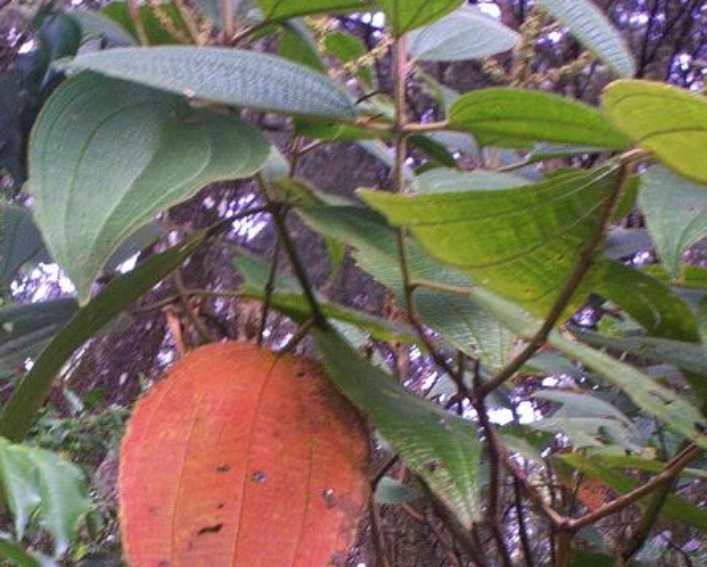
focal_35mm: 82
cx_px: 187
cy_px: 468
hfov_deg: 23.1
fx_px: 1717
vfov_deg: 18.5
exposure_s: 1/15.9
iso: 140
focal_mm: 6
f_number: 4.5
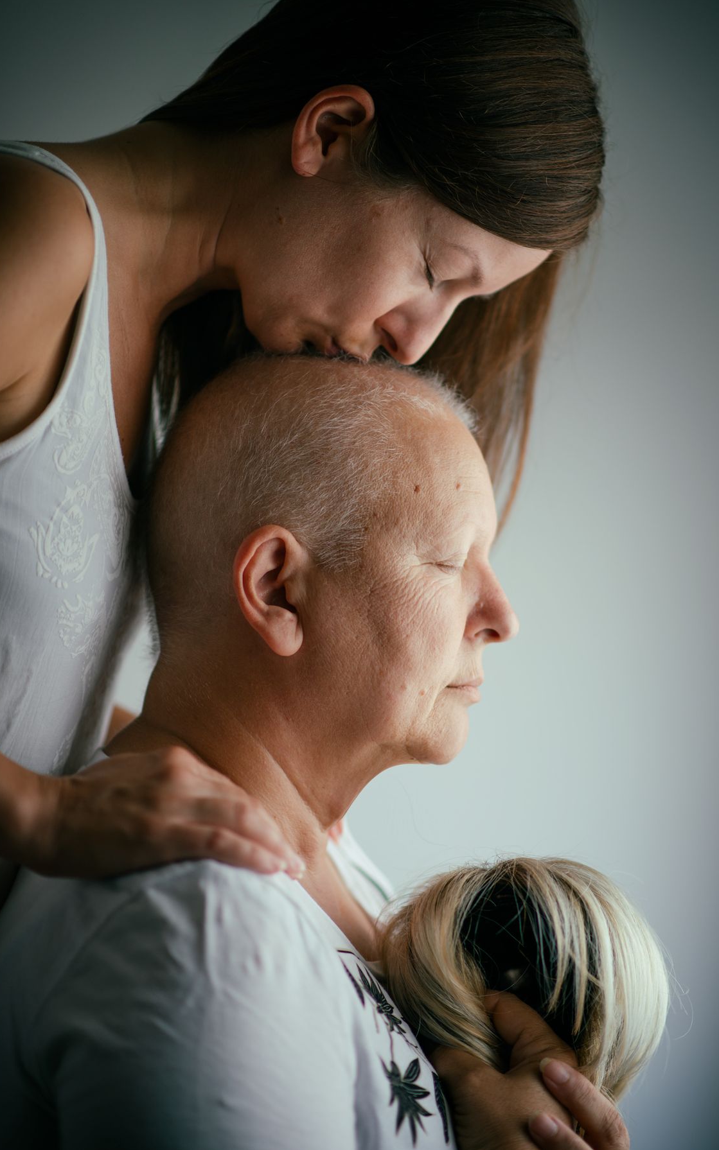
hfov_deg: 15.0
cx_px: 367
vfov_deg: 23.8
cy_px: 575
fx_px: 2728
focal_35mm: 87
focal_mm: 85
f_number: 1.8
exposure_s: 1/160
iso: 100
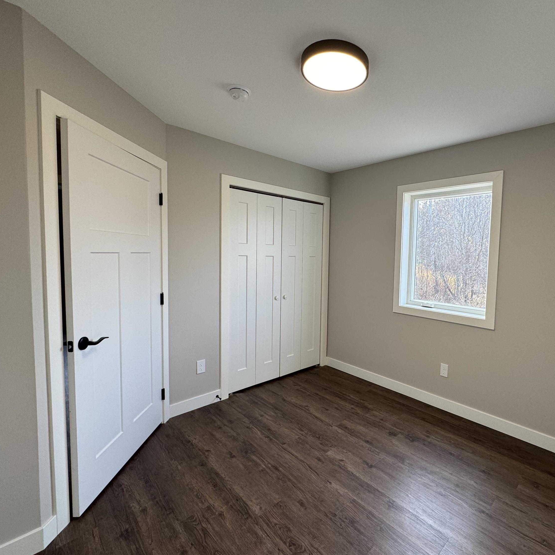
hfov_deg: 82.4
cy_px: 277
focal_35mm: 17
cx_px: 347
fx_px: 308
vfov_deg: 84.0
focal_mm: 2.22
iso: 64
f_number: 2.2
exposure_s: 1/120
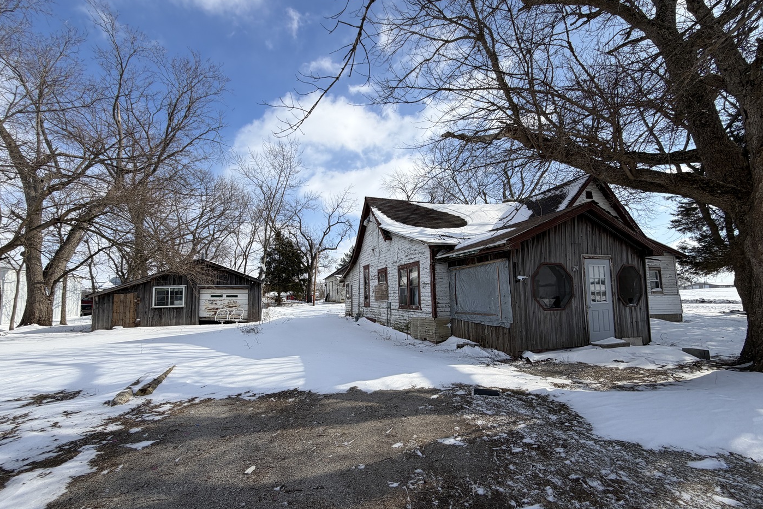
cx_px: 382
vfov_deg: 77.2
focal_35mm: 15
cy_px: 273
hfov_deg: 100.4
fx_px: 318
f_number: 2.2
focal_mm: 2.22
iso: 20
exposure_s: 1/1285
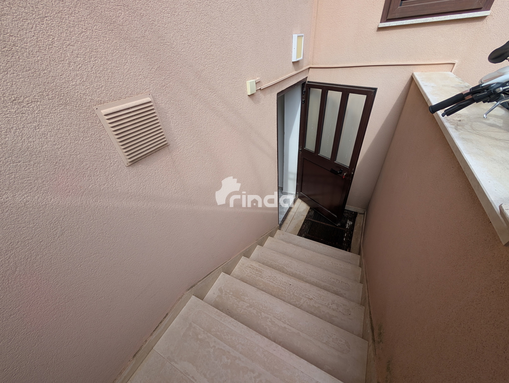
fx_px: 177
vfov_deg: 94.6
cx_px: 254
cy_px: 192
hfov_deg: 110.5
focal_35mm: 12
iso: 56
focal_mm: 2.02
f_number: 1.7
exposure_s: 1/873
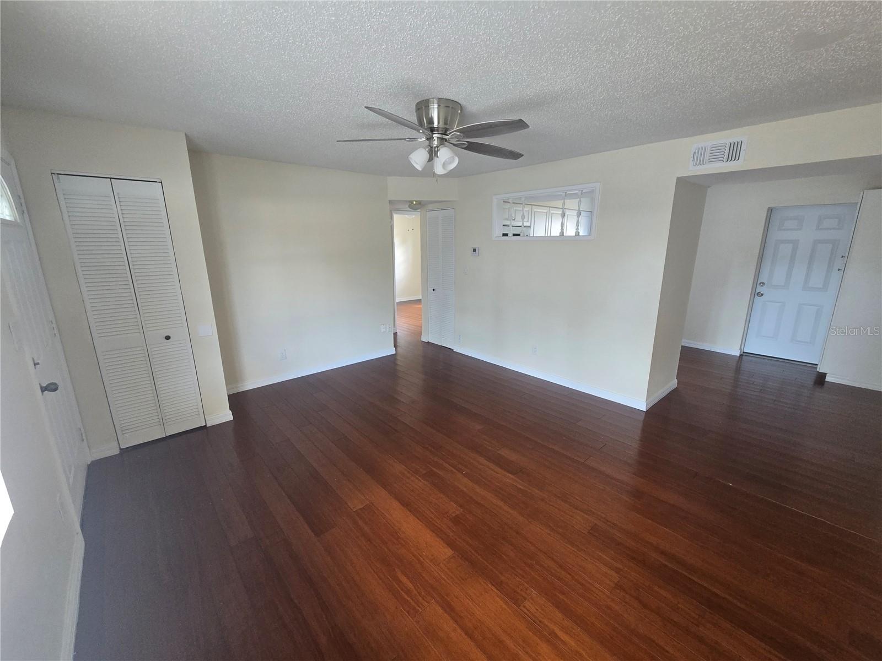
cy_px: 330
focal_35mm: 13
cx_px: 441
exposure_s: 1/60
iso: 400
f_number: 2.2
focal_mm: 2.2
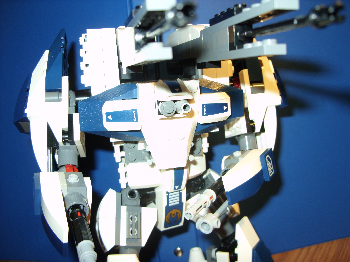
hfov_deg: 49.0
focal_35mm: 38
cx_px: 175
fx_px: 384
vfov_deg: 37.7
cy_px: 131
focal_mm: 6.3
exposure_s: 1/30
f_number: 2.8
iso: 50
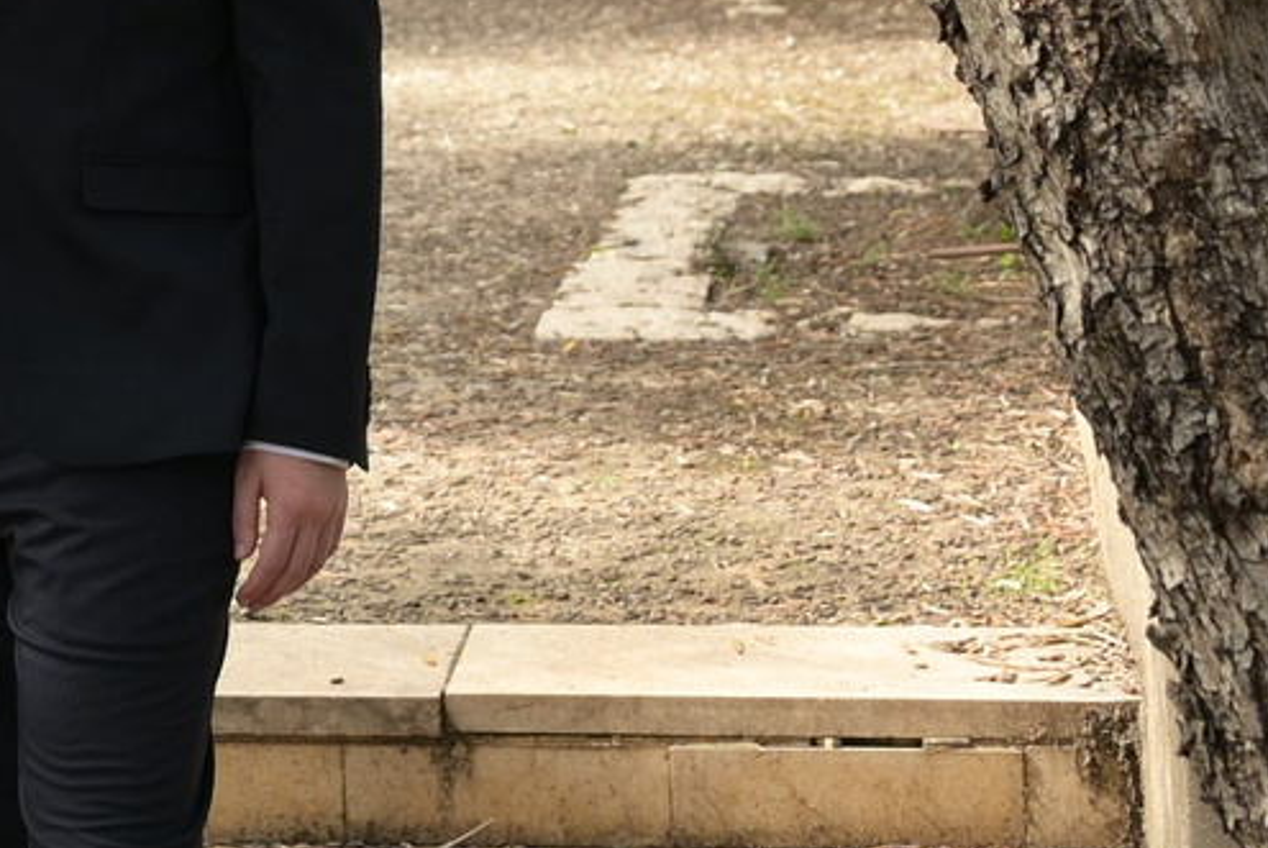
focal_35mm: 124
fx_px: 4371
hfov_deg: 16.2
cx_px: -23
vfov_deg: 10.7
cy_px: -409
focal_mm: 24
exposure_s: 1/250
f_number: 3.5
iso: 125
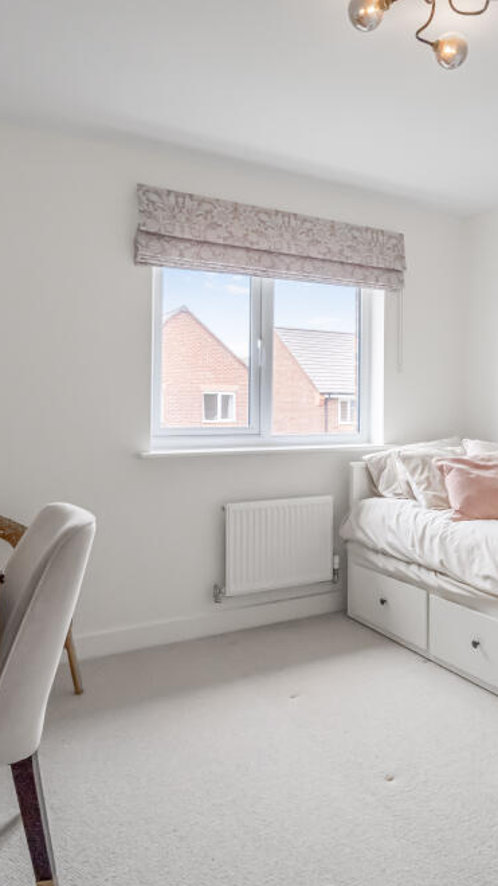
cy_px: 436
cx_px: 352
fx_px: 611
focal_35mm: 26
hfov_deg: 43.4
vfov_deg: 71.9
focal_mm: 16
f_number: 7.1
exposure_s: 1/320
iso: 2000
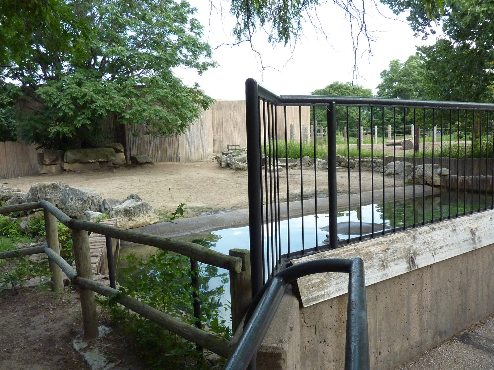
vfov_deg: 54.9
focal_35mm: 25
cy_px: 185
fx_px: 357
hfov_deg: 69.4
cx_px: 247
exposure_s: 1/500
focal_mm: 4.1
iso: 250
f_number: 3.3
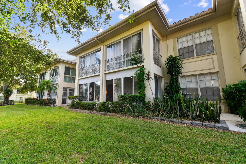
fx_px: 102
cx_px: 123
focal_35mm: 15
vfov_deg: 77.3
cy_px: 82
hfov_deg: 100.4
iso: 100
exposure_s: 1/25
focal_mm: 10
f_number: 8
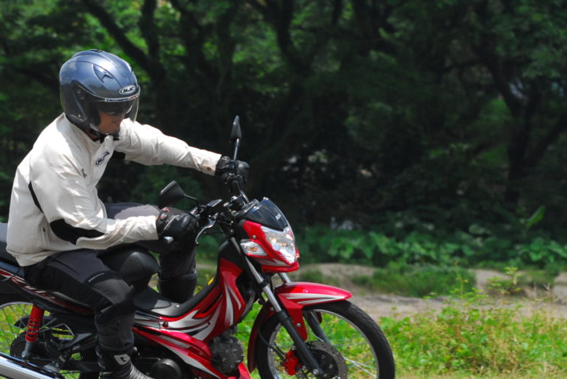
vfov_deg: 6.2
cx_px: 206
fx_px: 3500
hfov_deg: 9.3
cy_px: 222
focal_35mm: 222
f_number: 5.6
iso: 400
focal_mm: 110
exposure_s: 1/1250
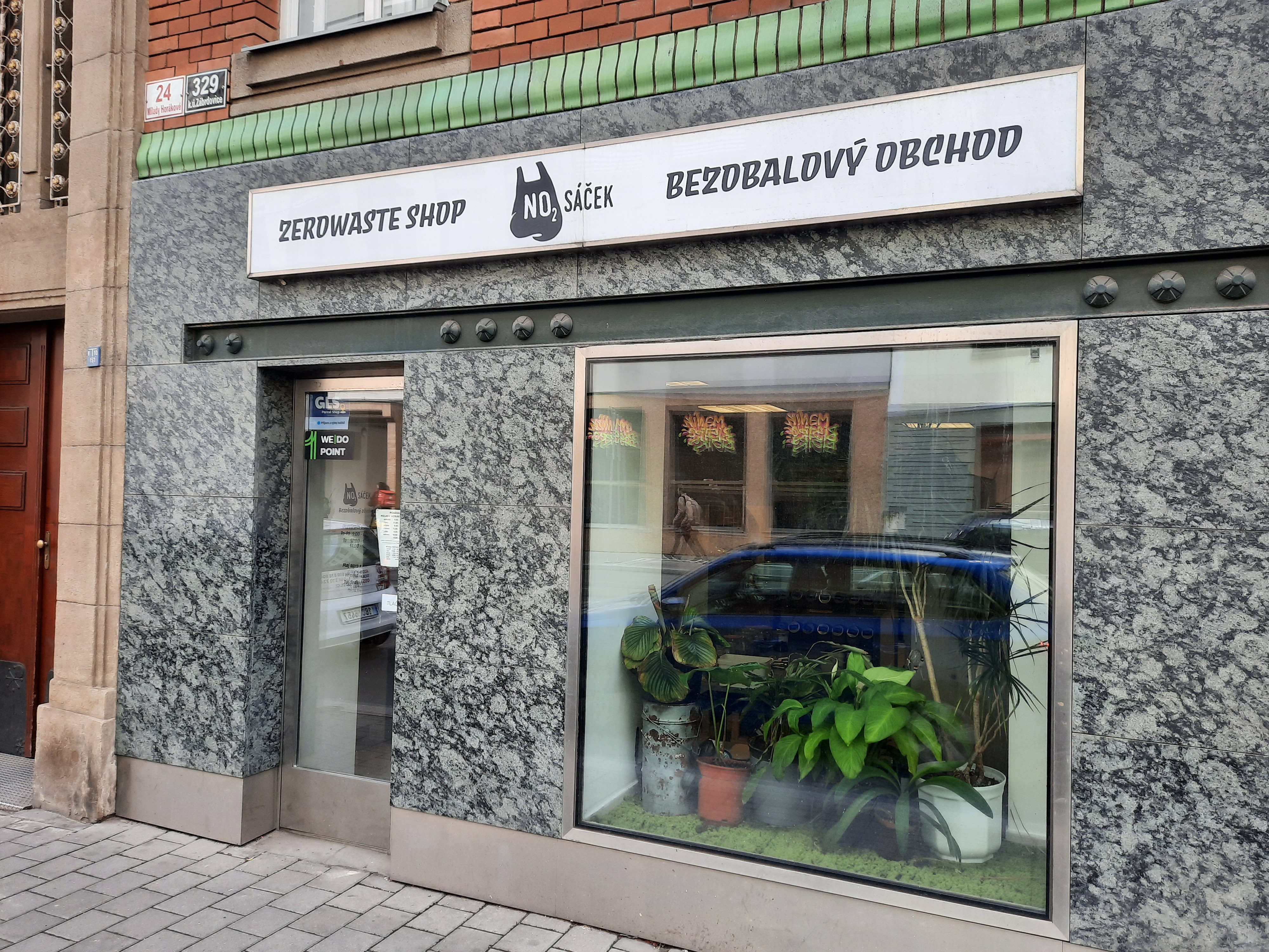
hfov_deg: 69.4
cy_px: 476
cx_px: 634
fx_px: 916
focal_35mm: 25
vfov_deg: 54.9
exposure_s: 1/127
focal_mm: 4.6
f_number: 2
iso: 32
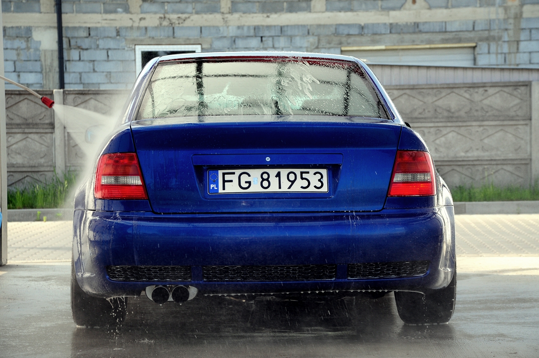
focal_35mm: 112
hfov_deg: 18.2
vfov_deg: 12.1
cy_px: 179
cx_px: 270
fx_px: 1682
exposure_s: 1/250
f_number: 5.3
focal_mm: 75
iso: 250
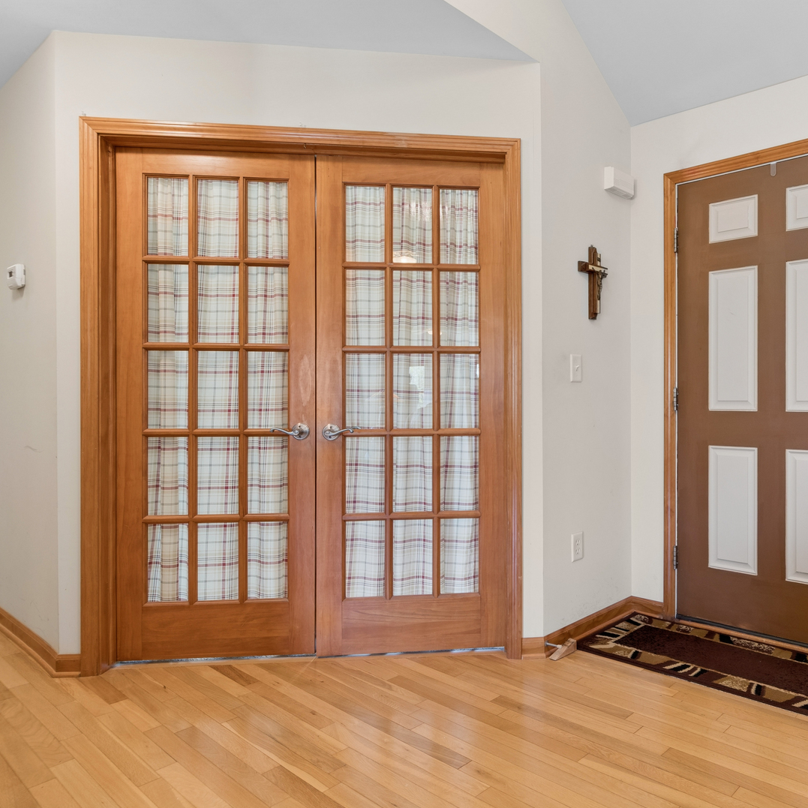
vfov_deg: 67.3
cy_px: 404
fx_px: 607
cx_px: 598
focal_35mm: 23
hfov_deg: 63.6
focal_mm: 12
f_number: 8
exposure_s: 1/8
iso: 250
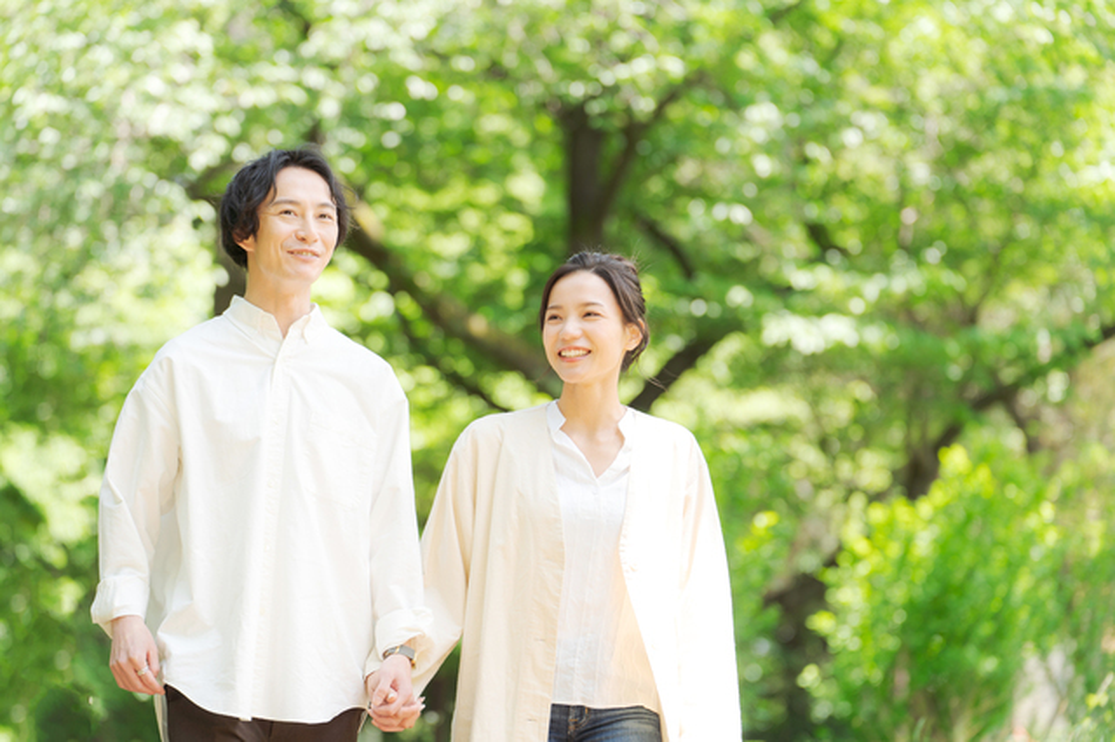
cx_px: 558
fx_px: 3560
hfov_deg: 17.8
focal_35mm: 115
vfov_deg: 11.9
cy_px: 371
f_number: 3.2
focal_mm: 115
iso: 200
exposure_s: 1/320
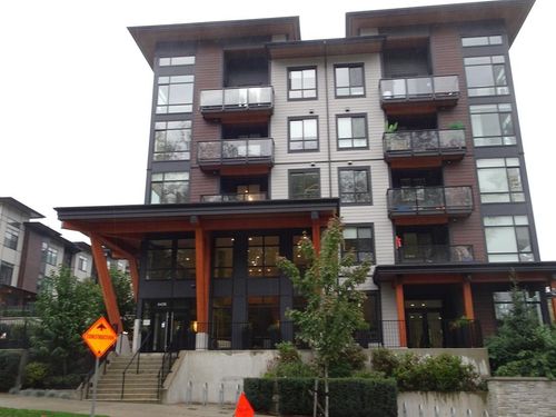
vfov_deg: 44.2
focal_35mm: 32
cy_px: 208
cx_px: 278
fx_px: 514
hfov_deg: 56.8
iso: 160
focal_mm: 5.43
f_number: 4
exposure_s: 1/40
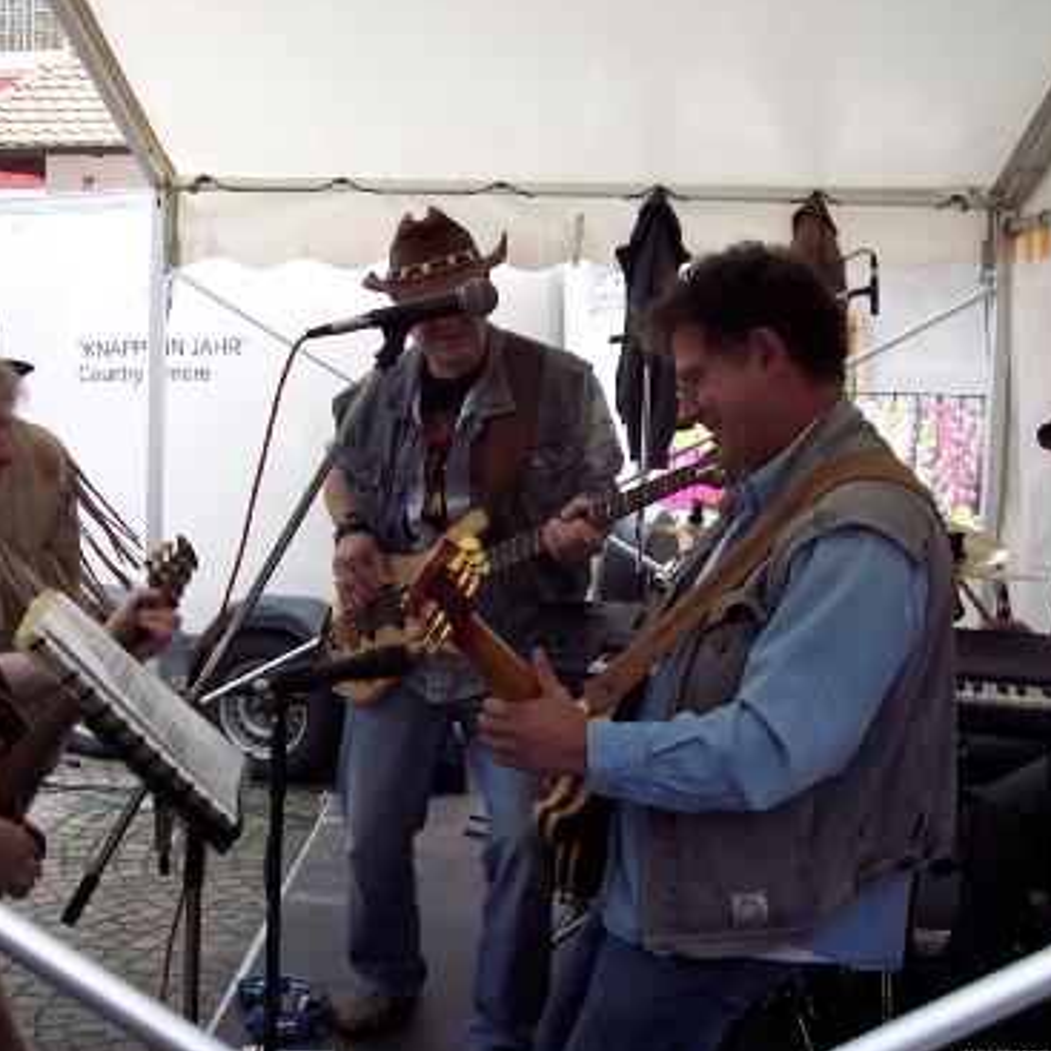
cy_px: 526
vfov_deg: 36.1
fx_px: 1614
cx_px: 384
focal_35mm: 47
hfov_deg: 35.8
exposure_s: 1/90
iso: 100
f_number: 3.4
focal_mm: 8
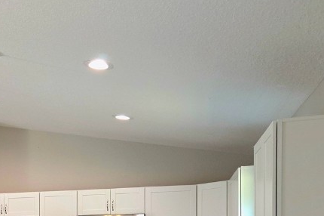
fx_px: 513
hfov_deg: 32.0
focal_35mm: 57
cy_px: 251
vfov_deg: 22.1
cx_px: -9
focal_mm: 5.4
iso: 64
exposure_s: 1/60.2
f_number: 1.8
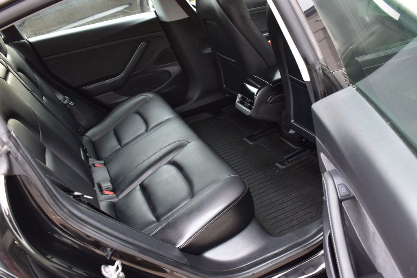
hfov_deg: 55.1
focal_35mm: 34
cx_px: 208
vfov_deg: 38.3
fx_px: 399
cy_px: 139
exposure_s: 1/20
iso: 400
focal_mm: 23
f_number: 6.3
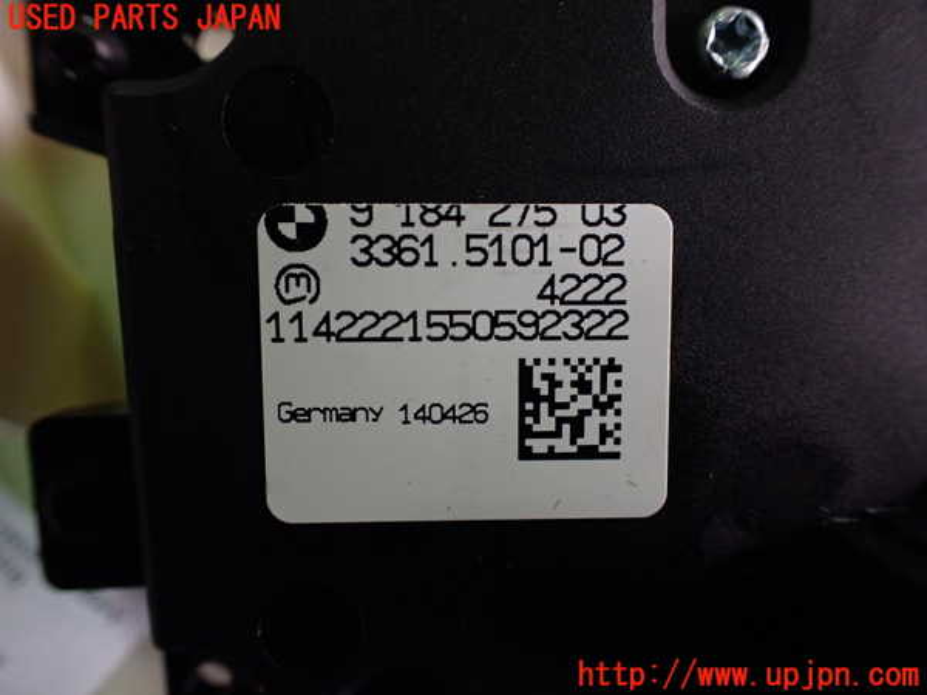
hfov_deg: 60.0
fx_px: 803
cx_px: 464
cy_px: 348
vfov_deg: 46.8
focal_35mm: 30
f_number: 2.3
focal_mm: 5.4
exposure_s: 1/125
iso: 400
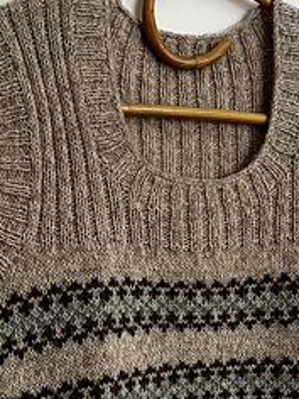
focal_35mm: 55
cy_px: 289
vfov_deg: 34.3
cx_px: 138
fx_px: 633
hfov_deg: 26.6
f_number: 1.5
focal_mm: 5.7
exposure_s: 1/69
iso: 125
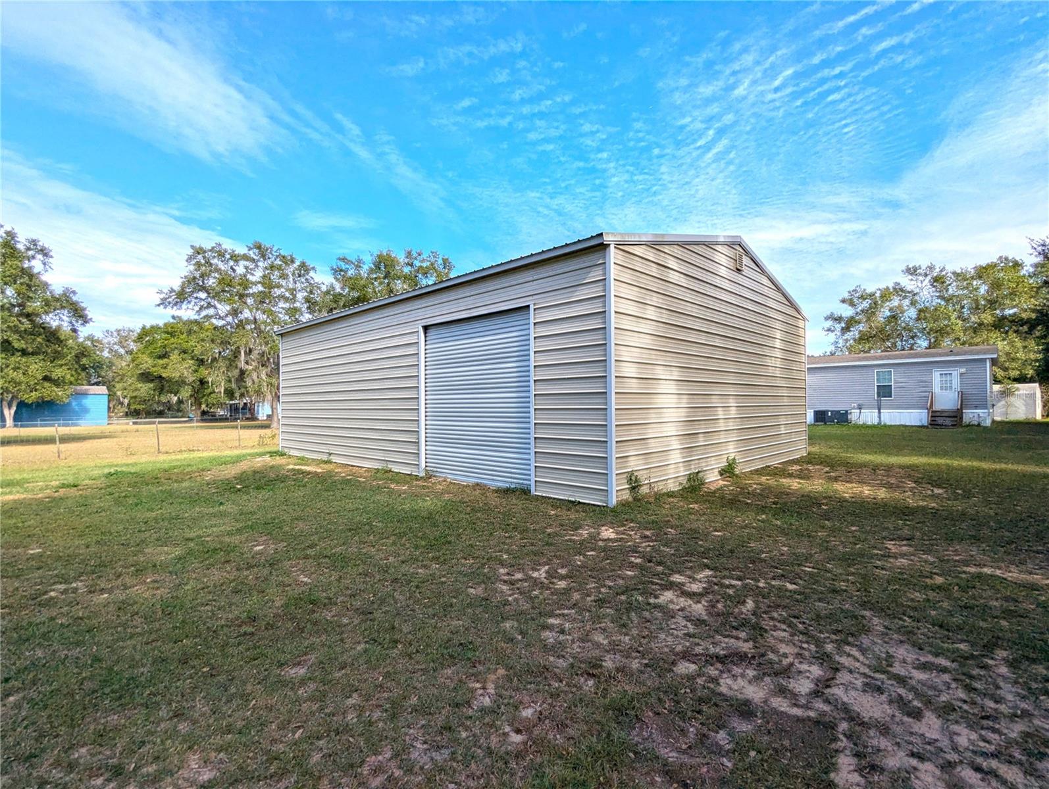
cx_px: 524
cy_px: 394
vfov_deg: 78.2
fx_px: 486
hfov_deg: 94.4
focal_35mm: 16
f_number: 2.2
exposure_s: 1/1208
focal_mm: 2.35
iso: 52
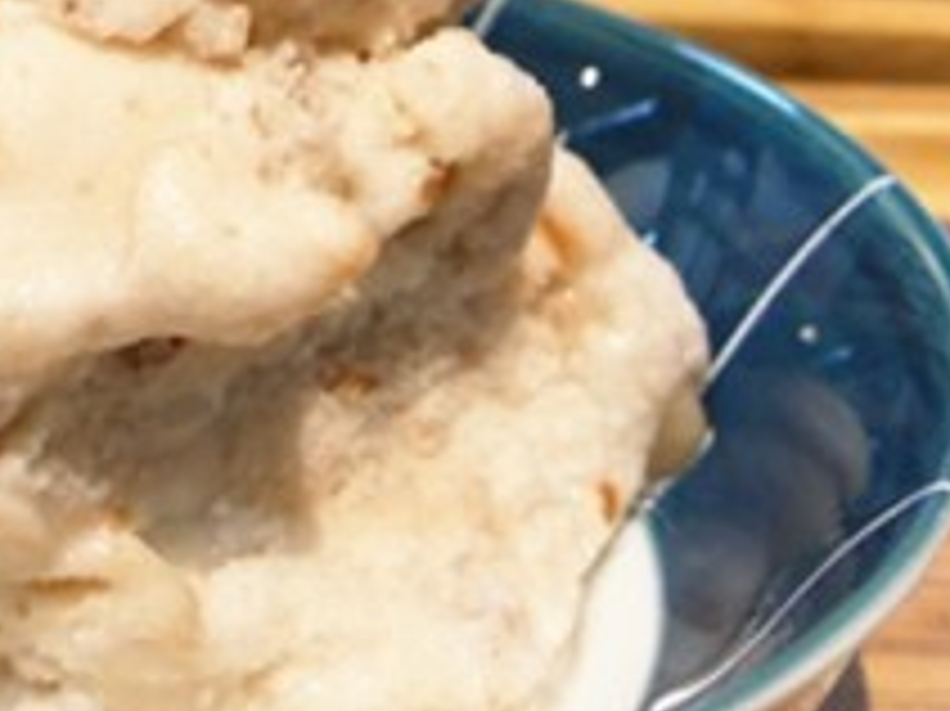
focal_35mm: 114
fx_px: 3127
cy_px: -182
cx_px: 41
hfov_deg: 17.0
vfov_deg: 12.6
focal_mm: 17
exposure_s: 1/60
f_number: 4.5
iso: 2000
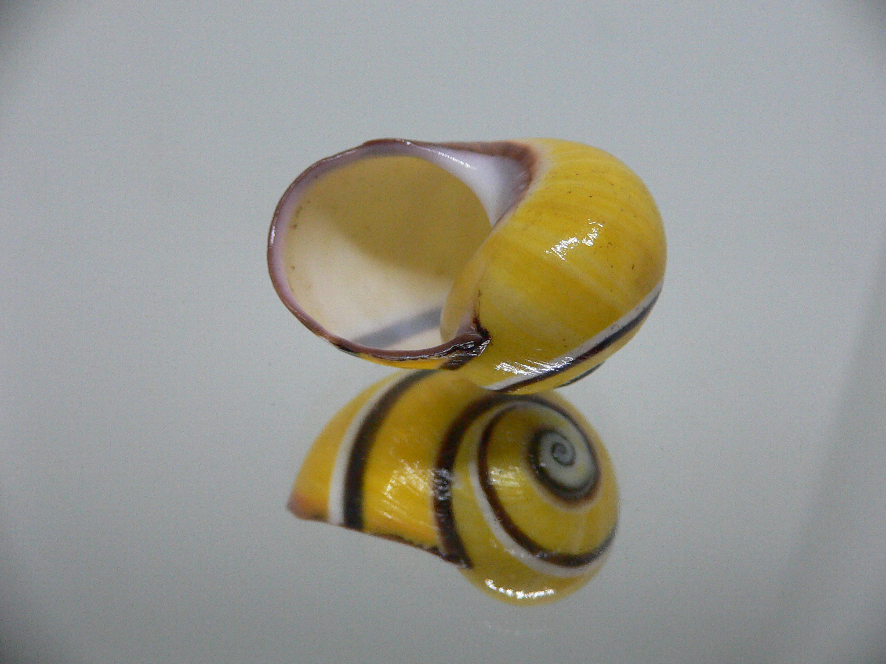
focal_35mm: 35
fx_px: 896
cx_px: 443
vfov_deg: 40.7
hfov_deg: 52.6
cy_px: 332
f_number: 2.8
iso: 200
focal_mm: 4.6
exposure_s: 1/60
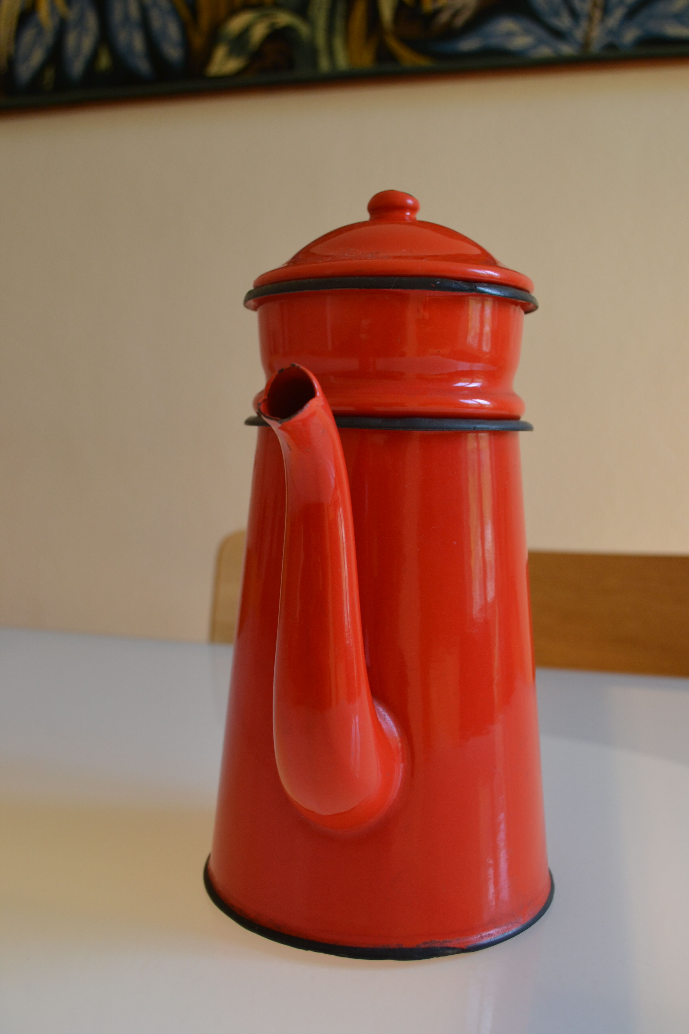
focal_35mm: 36
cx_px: 344
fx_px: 1033
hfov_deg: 36.9
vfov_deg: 53.1
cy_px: 517
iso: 400
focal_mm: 24
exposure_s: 1/100
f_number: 5
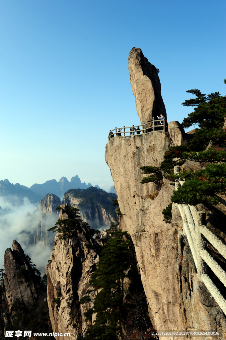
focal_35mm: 28
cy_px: 170
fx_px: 264
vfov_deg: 65.5
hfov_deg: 46.3
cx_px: 113
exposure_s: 1/320
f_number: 10
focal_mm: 28
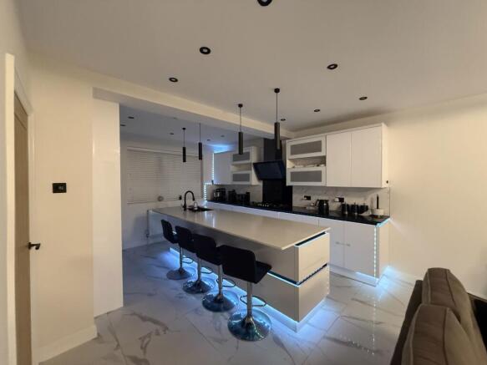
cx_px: 244
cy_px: 182
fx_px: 197
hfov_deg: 102.1
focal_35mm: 14
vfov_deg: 85.7
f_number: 2.2
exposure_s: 1/50
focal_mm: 2.22
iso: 800
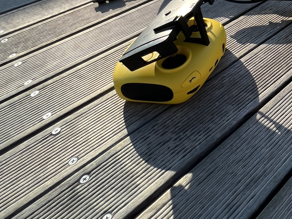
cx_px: 319
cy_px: -105
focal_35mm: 39
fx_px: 329
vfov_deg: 26.9
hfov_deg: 39.5
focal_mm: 1.57
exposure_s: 1/935
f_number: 1.8
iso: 32
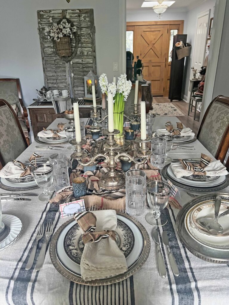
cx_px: 114
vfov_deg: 67.3
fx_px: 229
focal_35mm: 26
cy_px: 152
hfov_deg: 53.1
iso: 320
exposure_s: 1/60
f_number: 1.5
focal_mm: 5.7
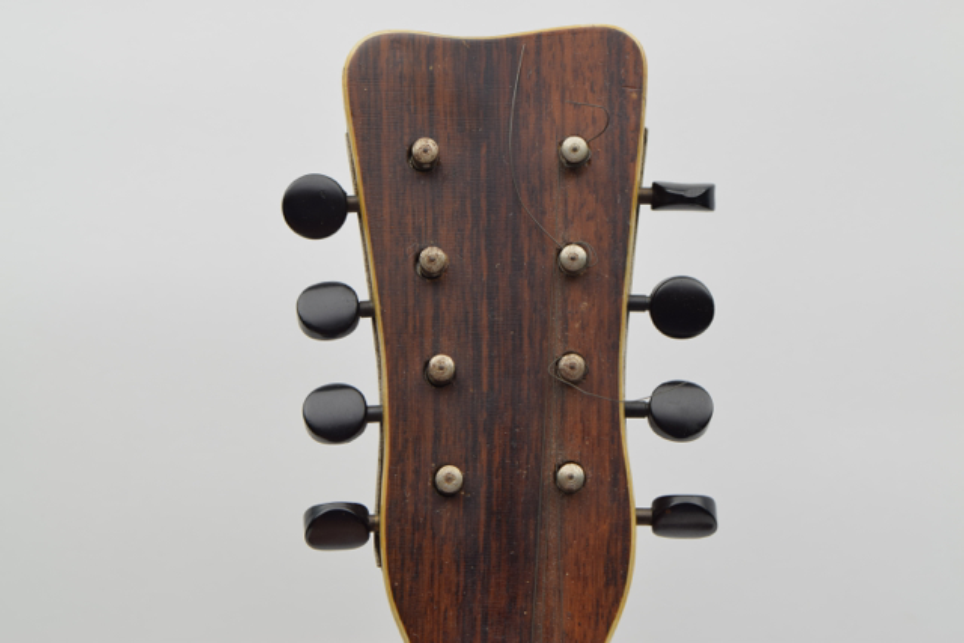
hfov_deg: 24.6
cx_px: 482
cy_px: 322
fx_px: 2210
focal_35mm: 82
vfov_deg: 16.6
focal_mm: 55
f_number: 9
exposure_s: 1/125
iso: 100
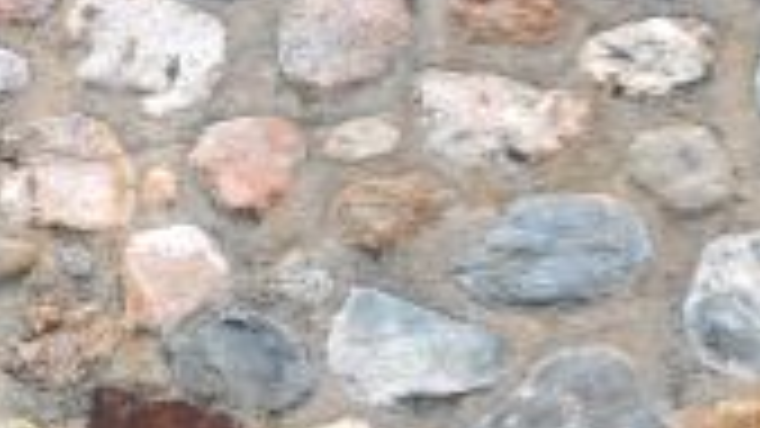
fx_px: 3828
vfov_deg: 6.4
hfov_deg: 9.6
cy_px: 279
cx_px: -1241
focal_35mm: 190
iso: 500
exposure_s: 1/250
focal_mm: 20
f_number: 8
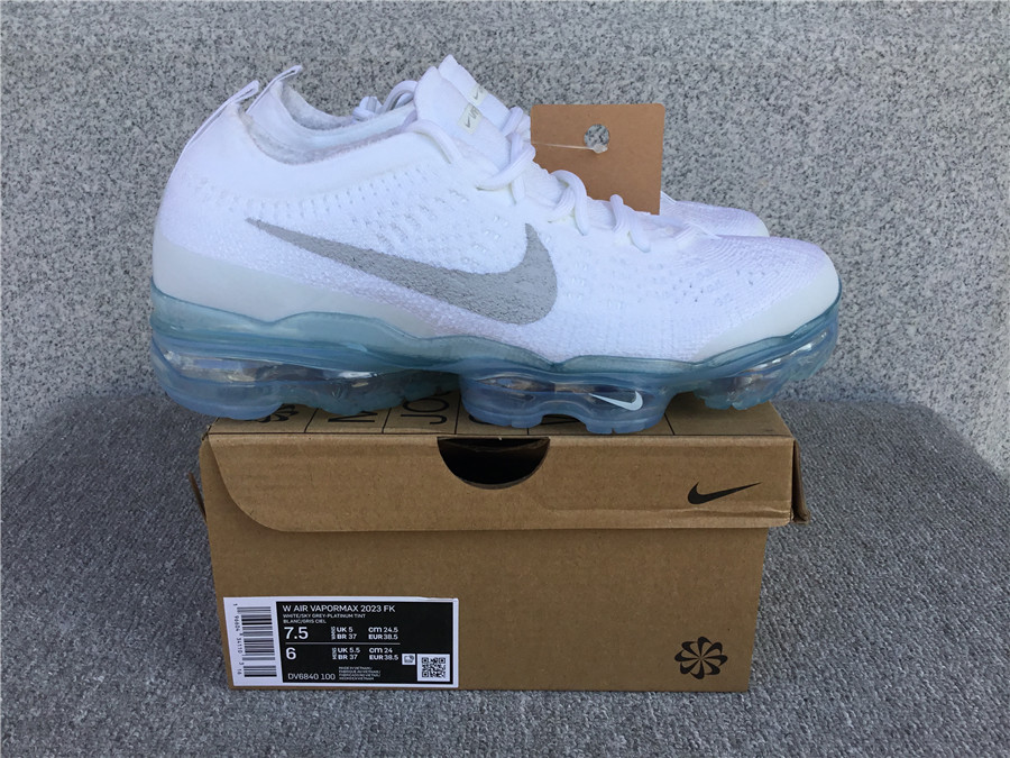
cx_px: 505
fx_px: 904
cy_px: 379
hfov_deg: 58.4
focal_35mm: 31
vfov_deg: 45.4
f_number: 2.4
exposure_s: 1/362
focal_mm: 3.3
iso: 25
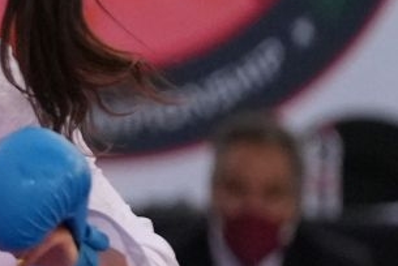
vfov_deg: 0.8
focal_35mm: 1768
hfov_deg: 1.2
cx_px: -758
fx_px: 19564
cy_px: 39
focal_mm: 200
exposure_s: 1/1000
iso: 2000
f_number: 2.8
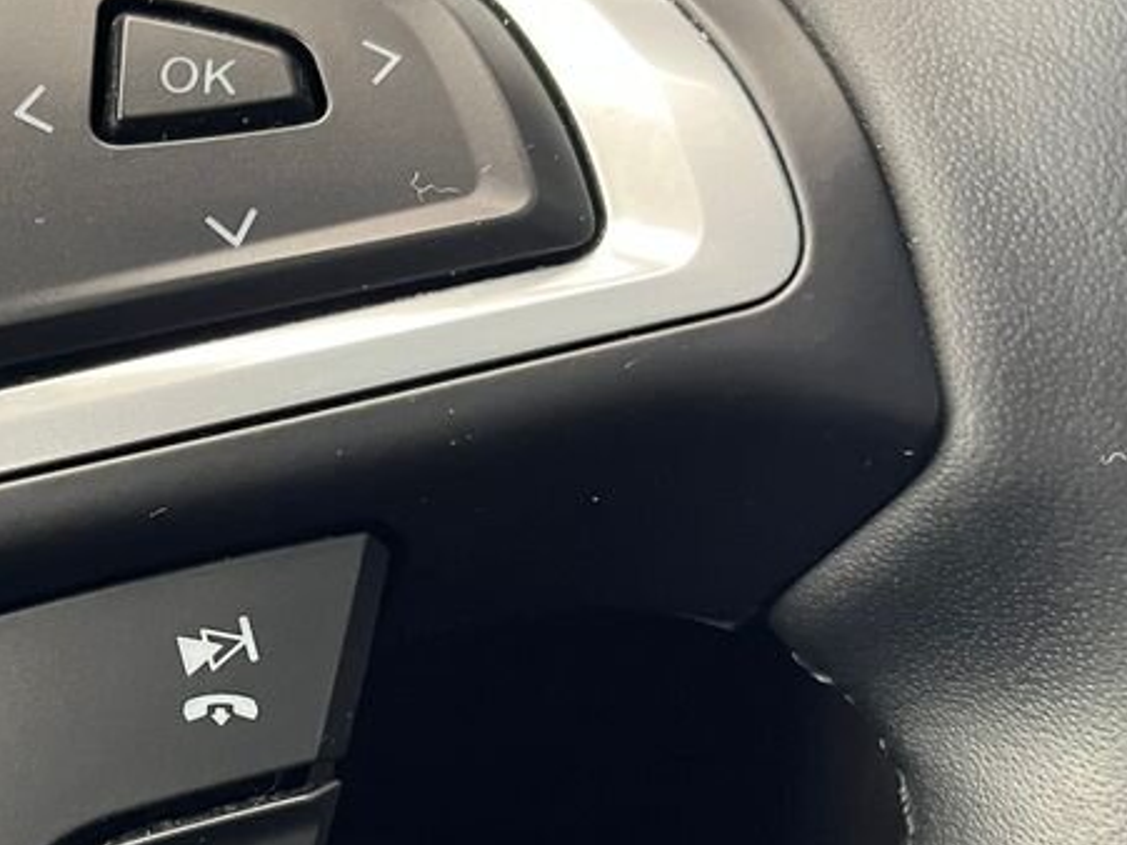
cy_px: 585
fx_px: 1920
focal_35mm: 59
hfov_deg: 31.1
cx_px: 95
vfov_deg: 24.6
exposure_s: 1/50
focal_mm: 5.1
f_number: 1.6
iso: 500
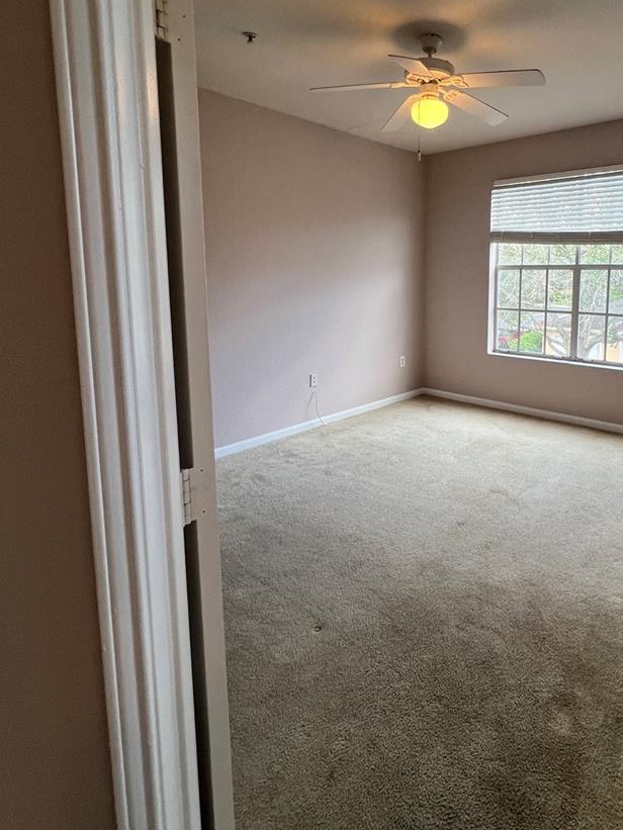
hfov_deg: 65.6
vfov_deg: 83.5
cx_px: 447
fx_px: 456
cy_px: 328
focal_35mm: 19
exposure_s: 1/120
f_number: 1.8
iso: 64
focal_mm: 1.57
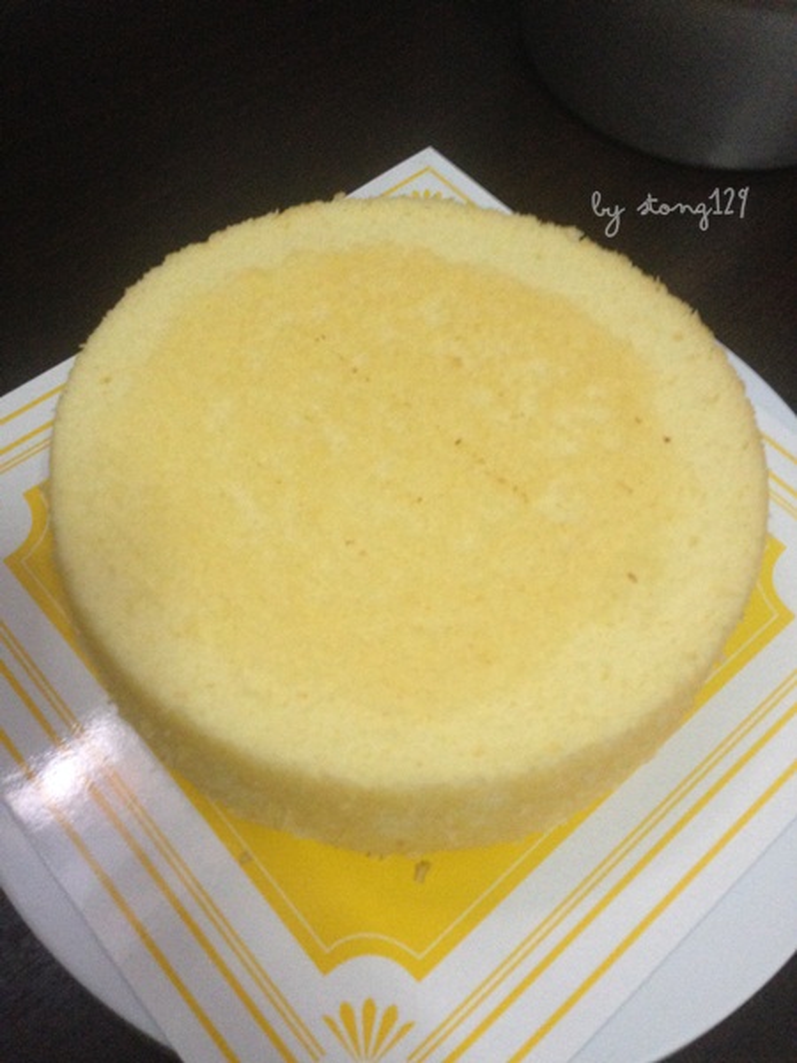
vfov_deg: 55.4
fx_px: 1013
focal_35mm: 33
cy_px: 532
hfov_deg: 42.9
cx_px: 398
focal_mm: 4.12
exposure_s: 1/20
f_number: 2.4
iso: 320
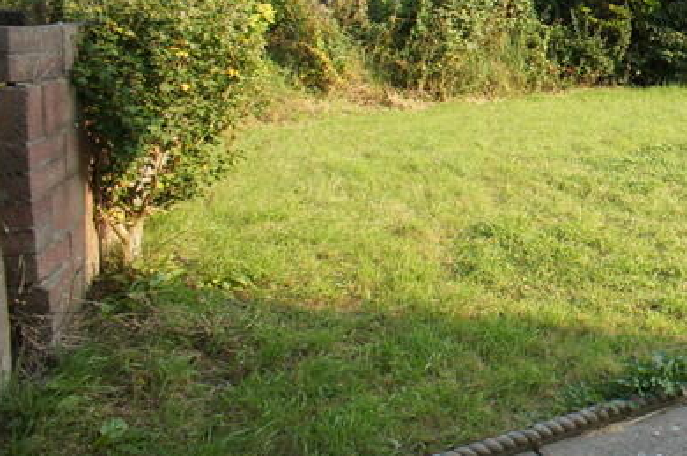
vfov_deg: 21.3
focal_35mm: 63
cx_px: 891
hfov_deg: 26.9
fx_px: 1201
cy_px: 110
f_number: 6.3
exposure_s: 1/160
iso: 200
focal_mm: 16
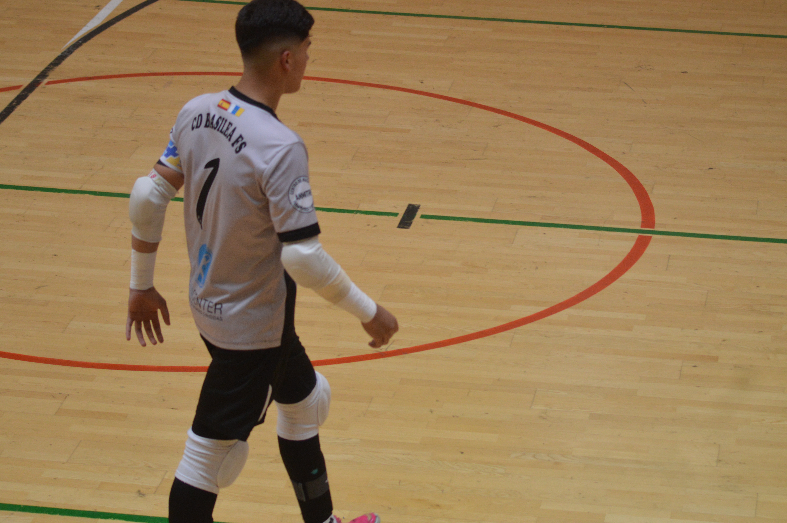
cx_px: 420
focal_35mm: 124
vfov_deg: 11.0
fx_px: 2708
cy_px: 221
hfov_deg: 16.5
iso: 800
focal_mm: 70
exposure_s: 1/500
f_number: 4
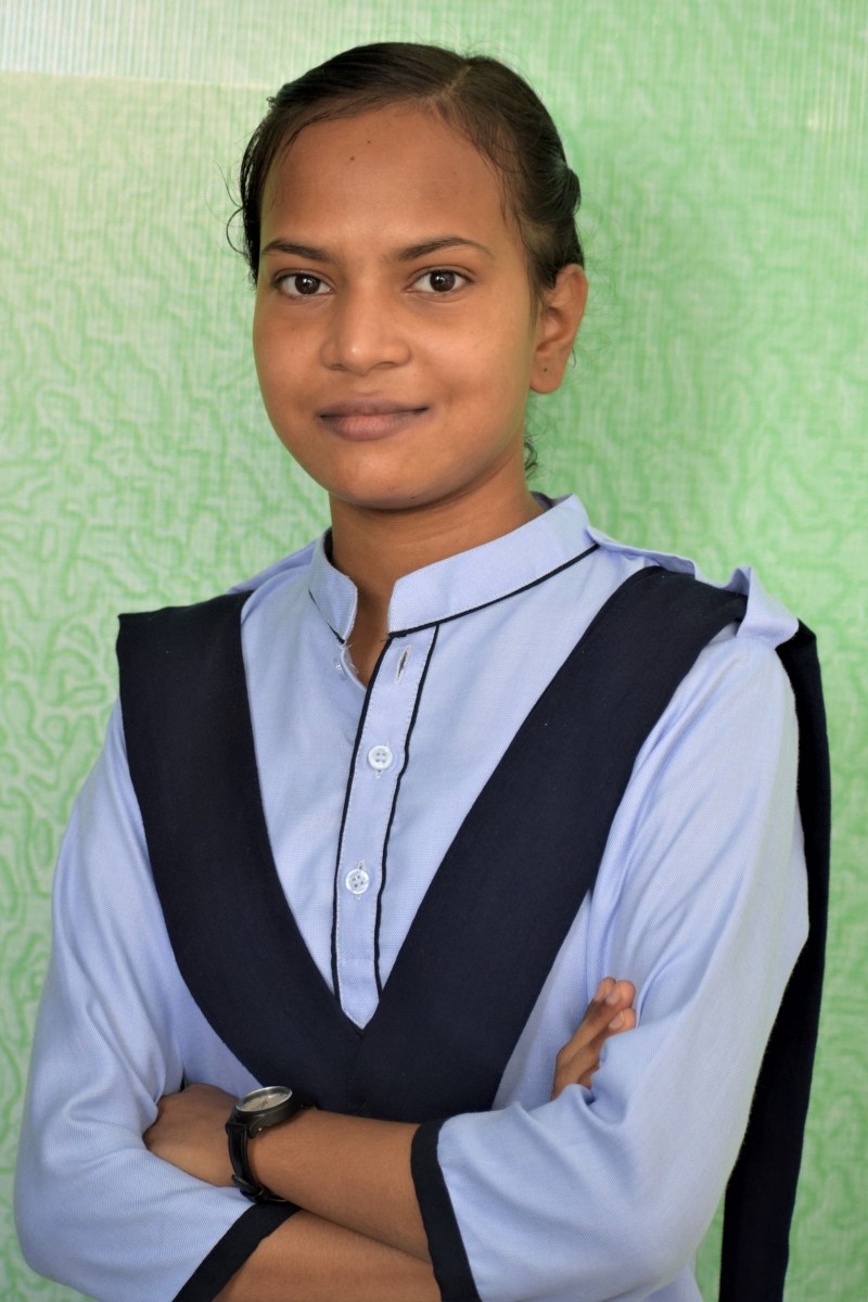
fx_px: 4068
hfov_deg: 12.2
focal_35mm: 112
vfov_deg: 18.2
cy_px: 651
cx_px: 434
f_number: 4.8
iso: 450
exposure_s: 1/60
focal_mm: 75
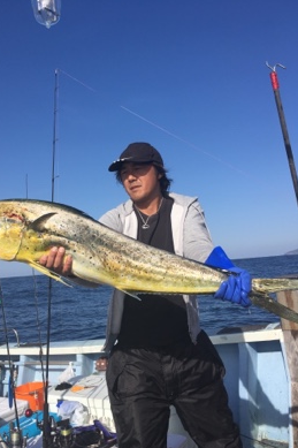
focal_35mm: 31
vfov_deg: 60.3
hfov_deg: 42.2
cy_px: 226
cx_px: 128
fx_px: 385
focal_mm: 4.15
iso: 25
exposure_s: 1/2404
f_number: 2.2
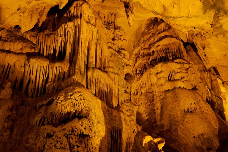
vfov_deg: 53.1
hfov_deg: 73.7
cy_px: 76
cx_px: 114
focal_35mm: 24
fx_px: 152
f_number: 4
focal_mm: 16
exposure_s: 1/100
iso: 4000
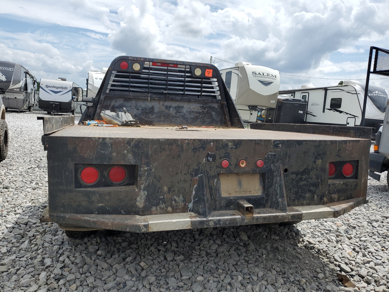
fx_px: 292
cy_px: 146
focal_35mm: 26
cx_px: 194
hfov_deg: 67.3
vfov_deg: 53.1
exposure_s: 1/3333
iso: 50
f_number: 1.5
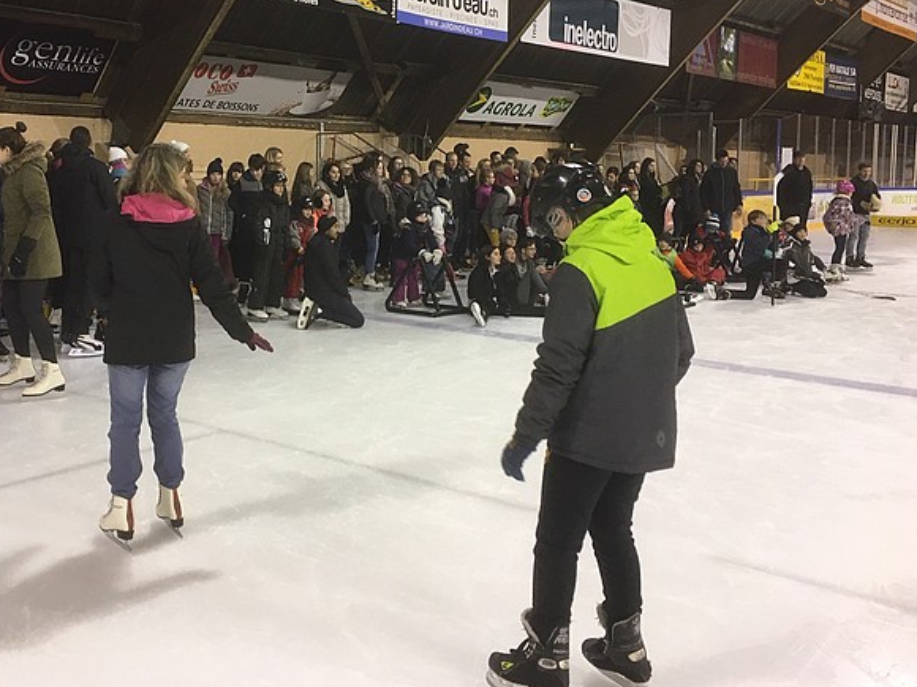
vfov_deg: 35.7
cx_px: 334
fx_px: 1060
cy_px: 242
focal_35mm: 40
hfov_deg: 46.3
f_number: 2.2
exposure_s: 1/33
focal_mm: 4.15
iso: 64
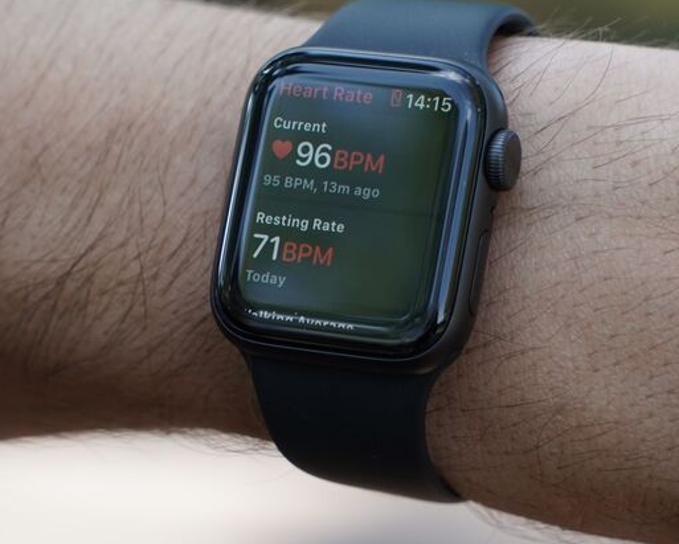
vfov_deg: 14.5
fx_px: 2131
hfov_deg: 18.1
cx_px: 306
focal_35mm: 106
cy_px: 242
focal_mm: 70
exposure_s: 1/250
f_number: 5.6
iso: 400
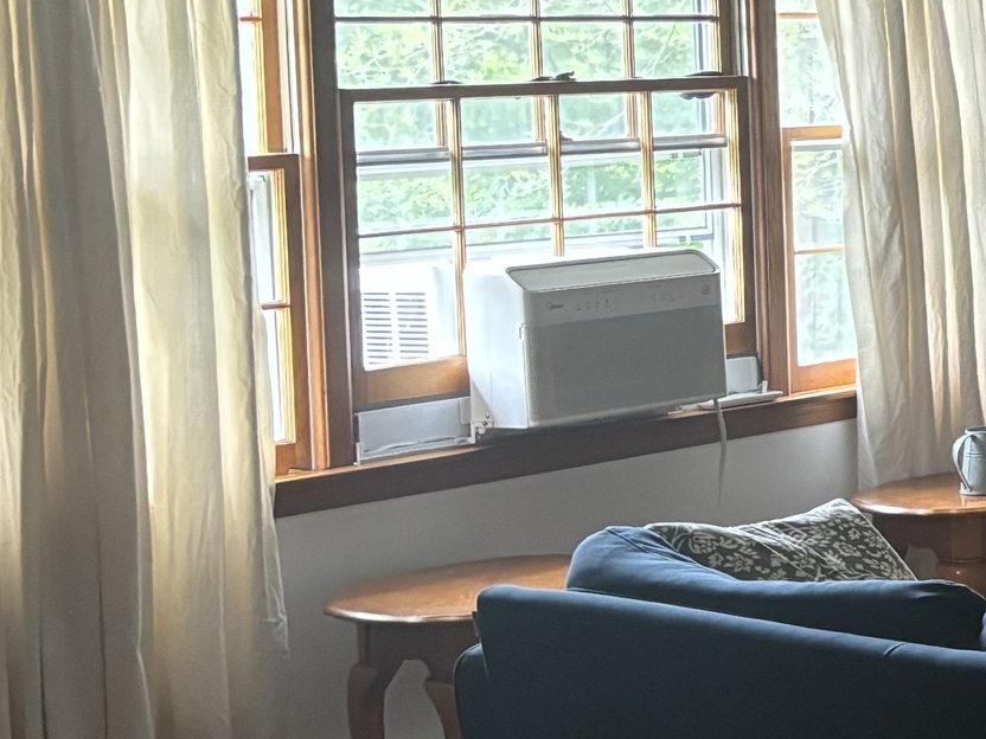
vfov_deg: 15.3
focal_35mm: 96
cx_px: 1574
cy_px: 179
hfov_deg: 17.8
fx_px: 2734
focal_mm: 5.96
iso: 640
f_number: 1.6
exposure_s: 1/40
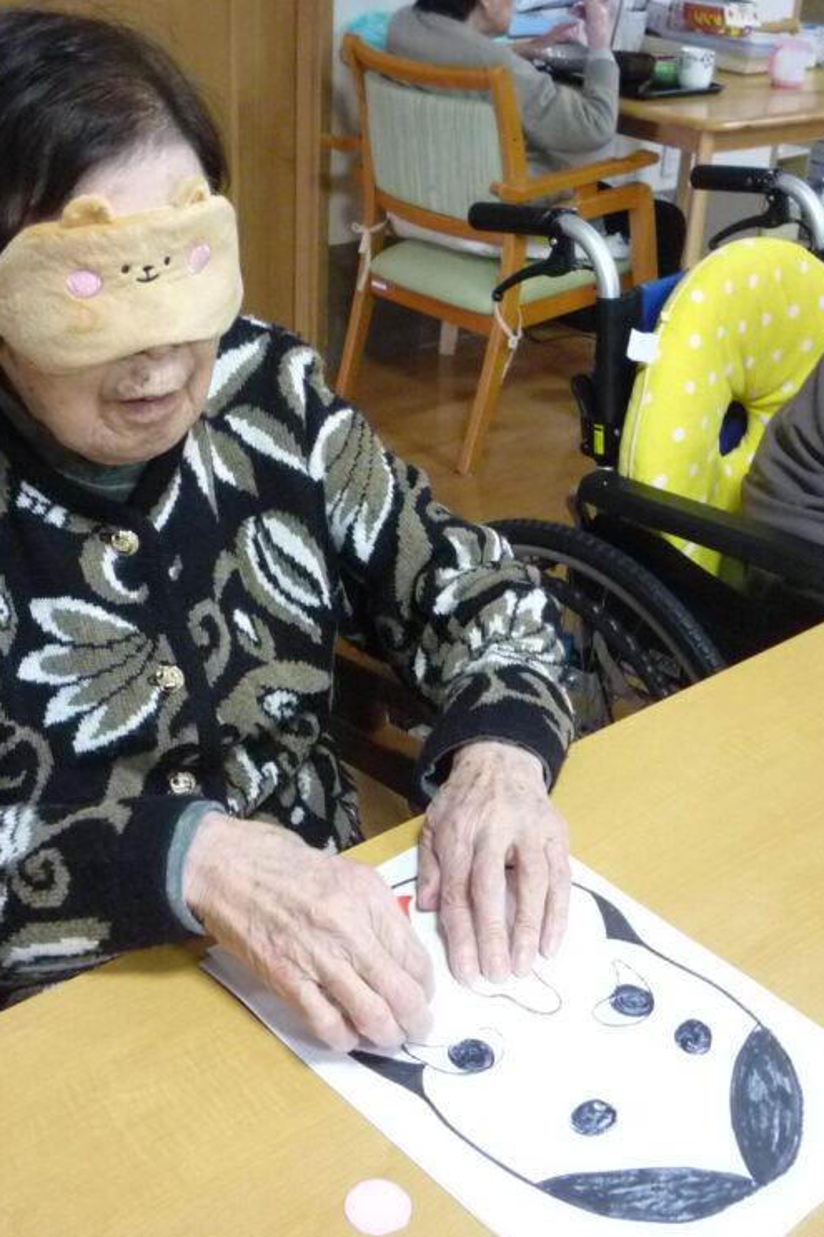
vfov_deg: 46.4
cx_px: 443
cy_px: 621
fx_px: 1443
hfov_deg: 31.9
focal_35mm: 42
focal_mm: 5.2
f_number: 3.3
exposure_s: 1/25
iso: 400
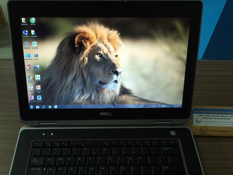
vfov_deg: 48.2
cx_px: 116
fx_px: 195
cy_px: 88
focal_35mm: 29
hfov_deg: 61.7
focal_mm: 4.15
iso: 40
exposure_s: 1/33
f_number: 2.2
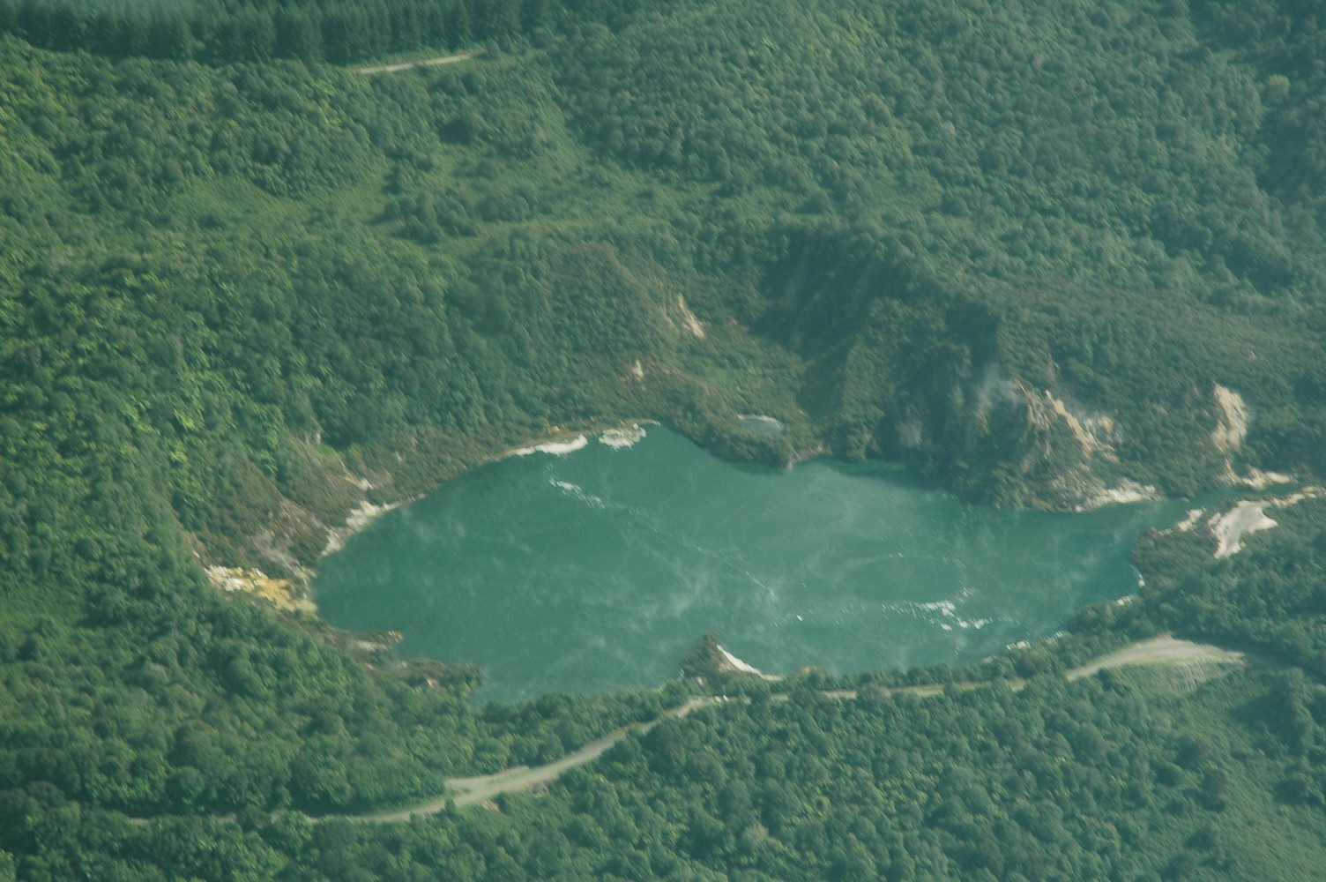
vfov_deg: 13.0
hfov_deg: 19.5
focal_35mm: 105
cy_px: 441
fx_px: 3864
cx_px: 663
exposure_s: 1/160
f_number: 10
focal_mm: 70
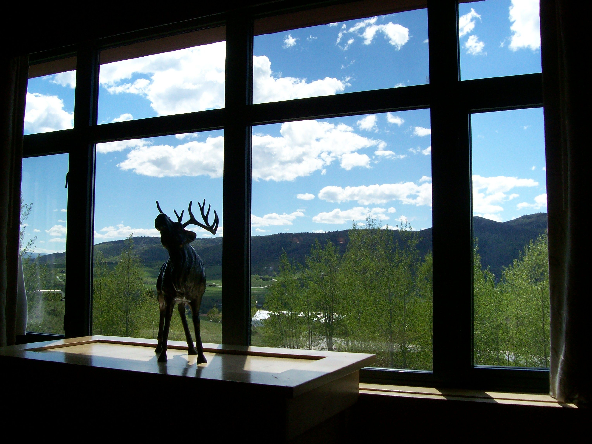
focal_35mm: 36
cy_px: 222
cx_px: 296
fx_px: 616
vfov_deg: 39.7
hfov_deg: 51.4
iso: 80
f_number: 4.8
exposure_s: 1/248
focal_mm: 6
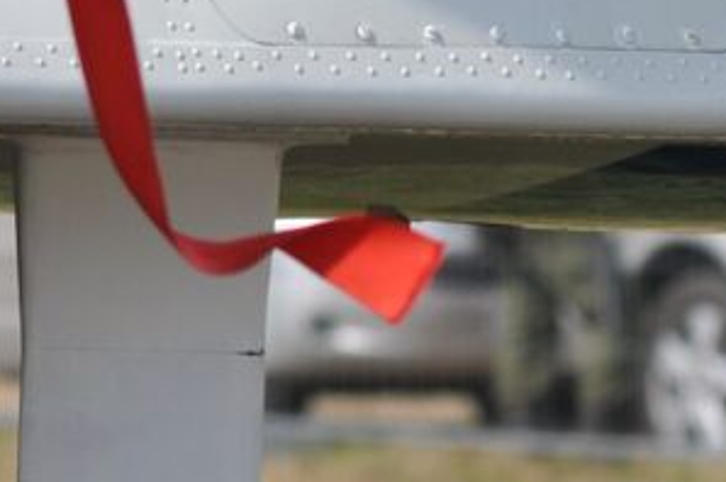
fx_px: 23327
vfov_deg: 1.2
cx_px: -524
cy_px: -34
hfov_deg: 1.8
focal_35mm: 1158
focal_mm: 180
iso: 200
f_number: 8
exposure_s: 1/640
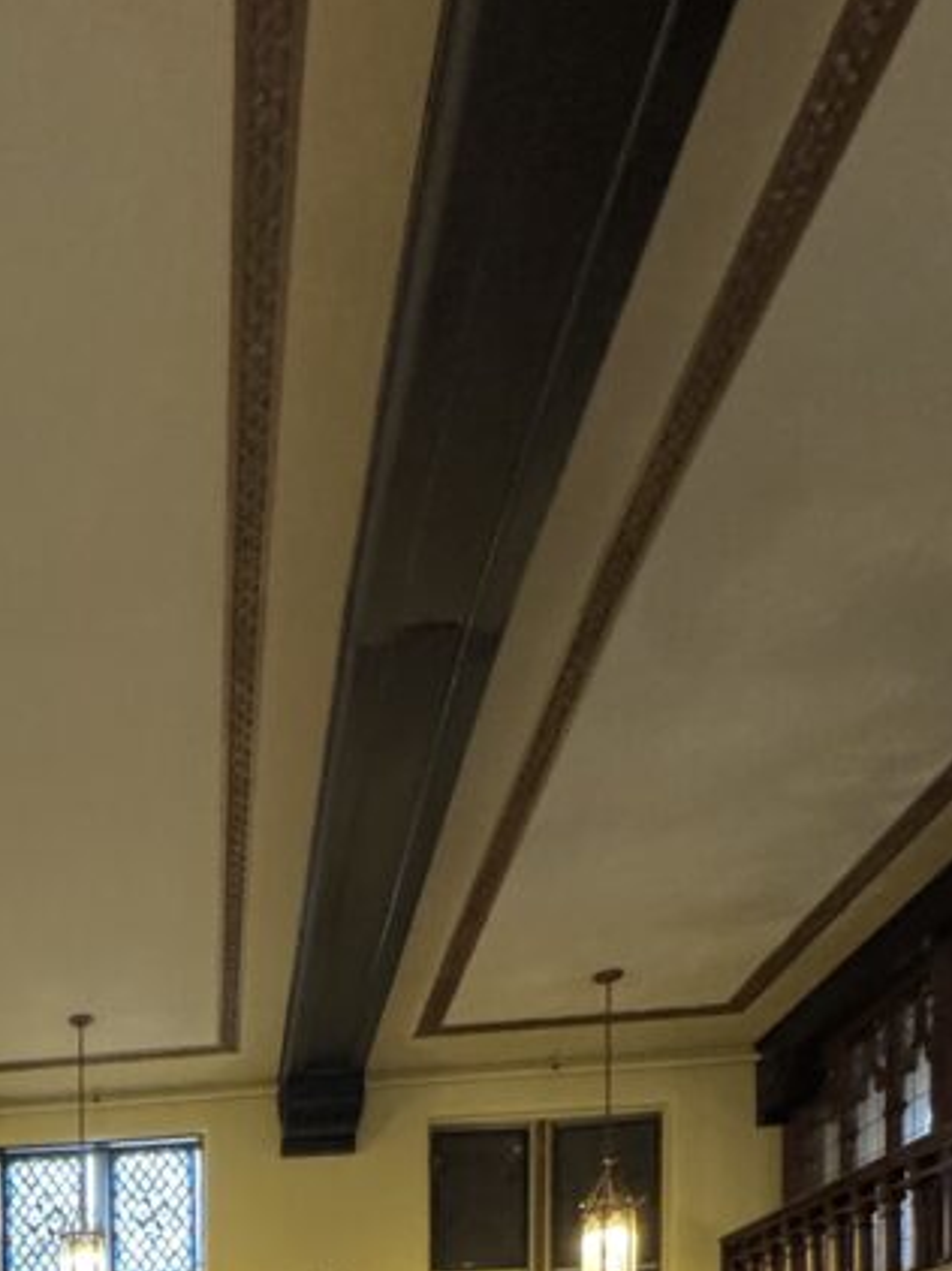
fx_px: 1248
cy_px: 1524
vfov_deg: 39.2
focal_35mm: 34
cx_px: -54
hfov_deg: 36.4
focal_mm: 2.22
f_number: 2.2
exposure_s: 1/60
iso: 640
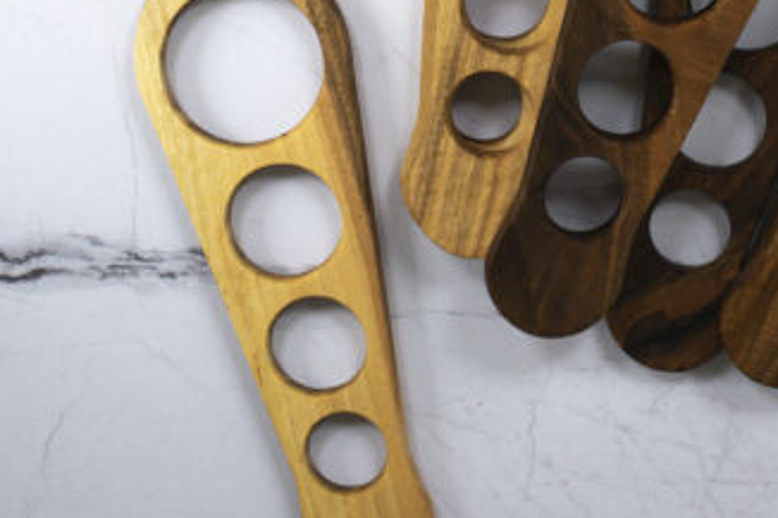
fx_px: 2981
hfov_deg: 14.8
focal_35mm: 138
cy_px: -335
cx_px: 589
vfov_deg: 9.6
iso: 250
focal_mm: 50
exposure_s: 1/125
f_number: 4.5
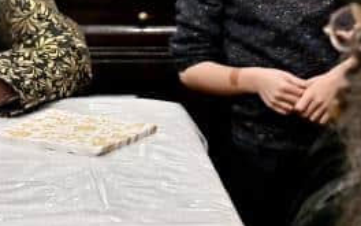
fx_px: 2174
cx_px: -294
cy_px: -176
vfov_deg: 5.8
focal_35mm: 221
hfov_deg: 9.1
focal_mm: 56
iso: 1000
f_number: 4
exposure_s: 1/160
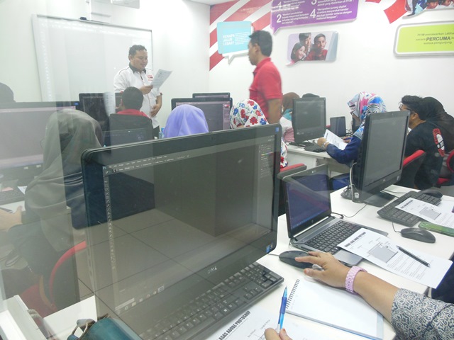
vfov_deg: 54.9
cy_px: 170
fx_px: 328
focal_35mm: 25
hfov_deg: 69.4
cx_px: 227
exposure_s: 1/30
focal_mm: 4.5
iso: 250
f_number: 3.2
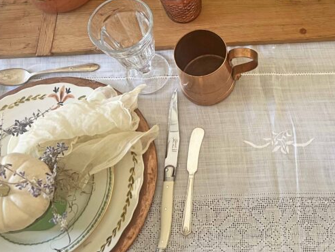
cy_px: 5
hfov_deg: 34.3
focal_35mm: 54
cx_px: 275
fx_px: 523
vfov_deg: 25.8
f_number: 1.5
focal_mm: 5.7
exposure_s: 1/65
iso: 125
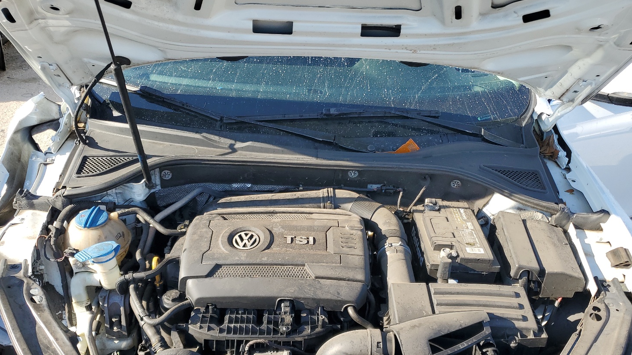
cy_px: 238
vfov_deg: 37.3
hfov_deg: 62.6
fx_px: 519
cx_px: 308
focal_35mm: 31
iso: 50
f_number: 1.5
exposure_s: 1/714
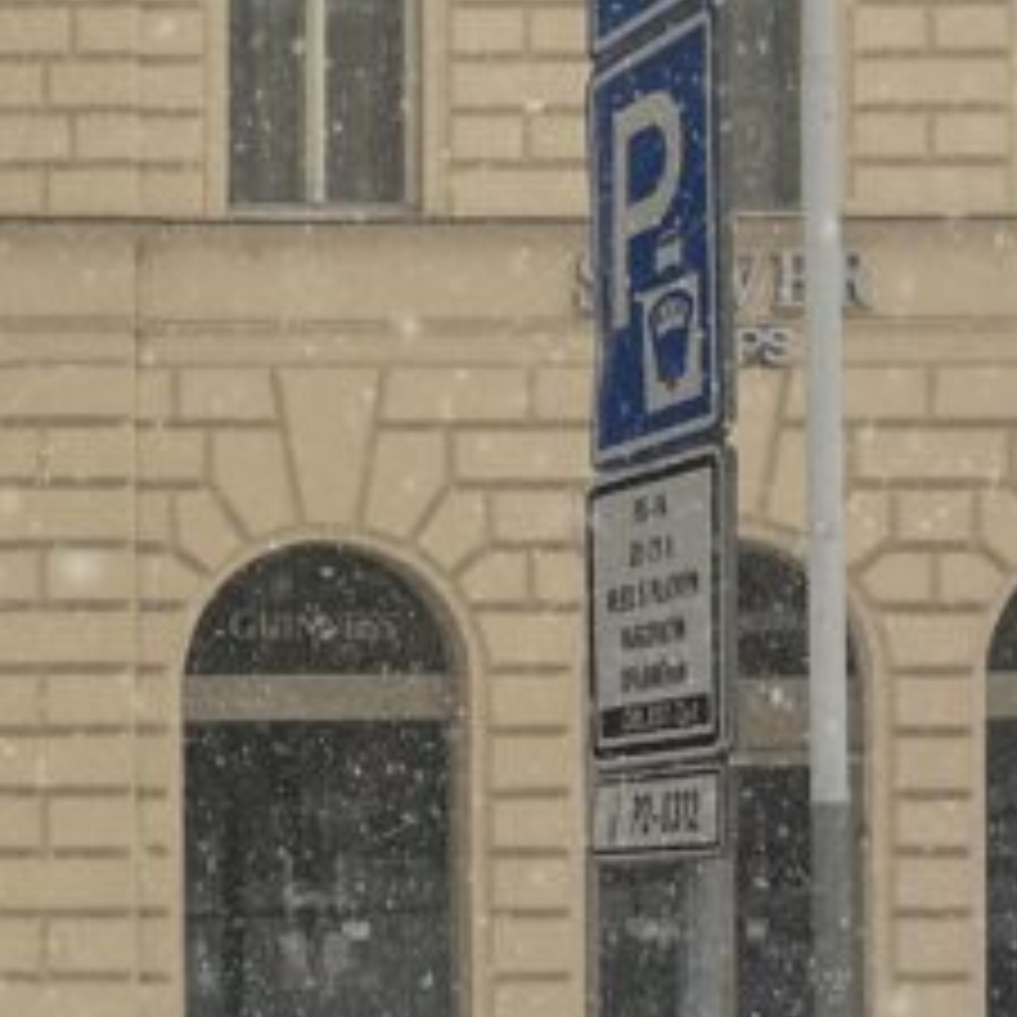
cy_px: 882
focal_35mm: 104
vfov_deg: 16.5
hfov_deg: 15.1
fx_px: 3457
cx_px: -666
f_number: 1.6
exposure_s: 1/415
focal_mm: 5.1
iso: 50
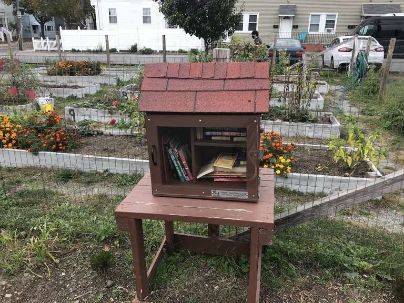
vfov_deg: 49.7
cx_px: 202
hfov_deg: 63.4
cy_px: 152
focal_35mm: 28
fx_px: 327
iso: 20
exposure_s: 1/191
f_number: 1.8
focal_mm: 3.99
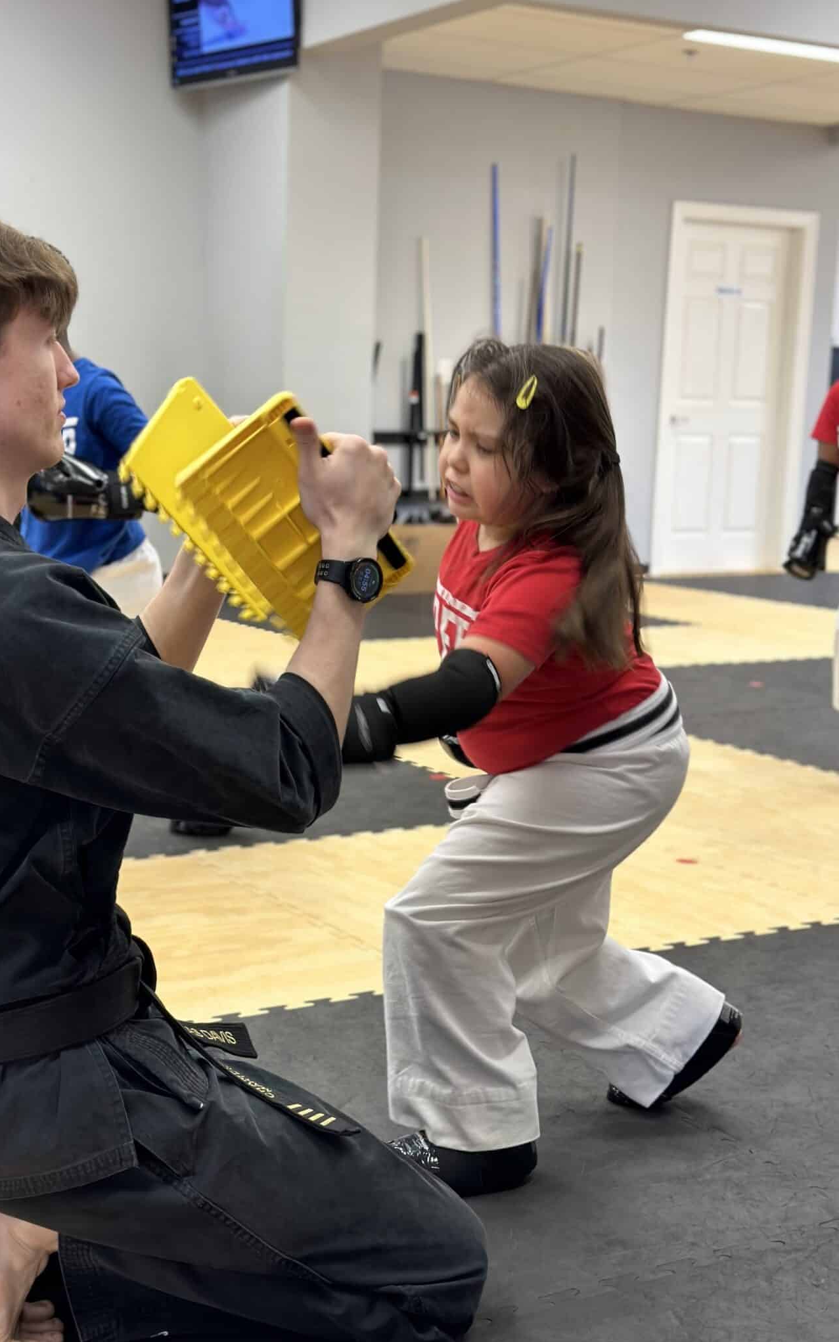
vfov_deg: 39.6
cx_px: 376
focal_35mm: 51
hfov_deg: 25.3
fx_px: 1866
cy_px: 671
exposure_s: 1/60
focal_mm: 6.86
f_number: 1.78
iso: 64
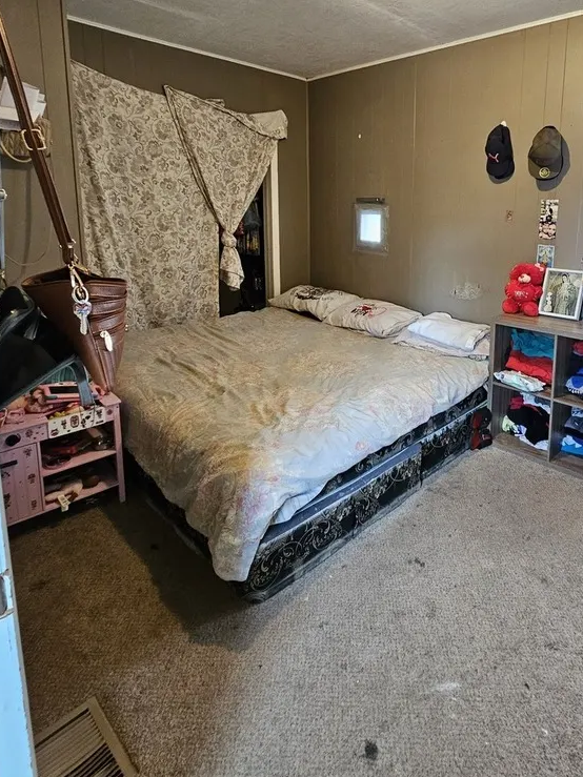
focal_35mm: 19
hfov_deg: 66.6
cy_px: 282
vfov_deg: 82.7
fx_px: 427
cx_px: 395
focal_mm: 2.2
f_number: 2.2
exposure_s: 1/30
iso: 320
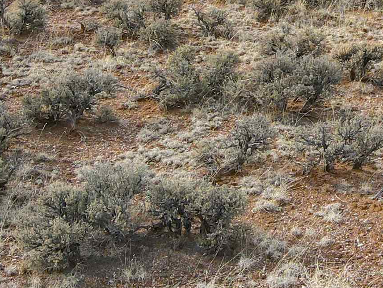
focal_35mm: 86
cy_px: -95
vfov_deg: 16.2
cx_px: 367
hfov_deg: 22.1
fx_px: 952
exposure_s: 1/500
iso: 100
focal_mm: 4.5
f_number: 2.8
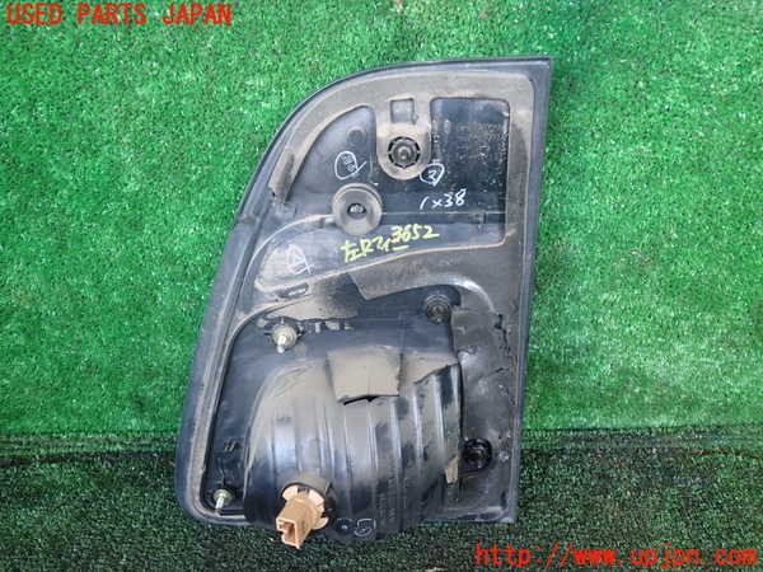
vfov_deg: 46.8
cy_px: 286
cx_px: 382
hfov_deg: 60.0
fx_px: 661
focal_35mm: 30
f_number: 2.3
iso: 200
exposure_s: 1/40
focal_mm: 5.4
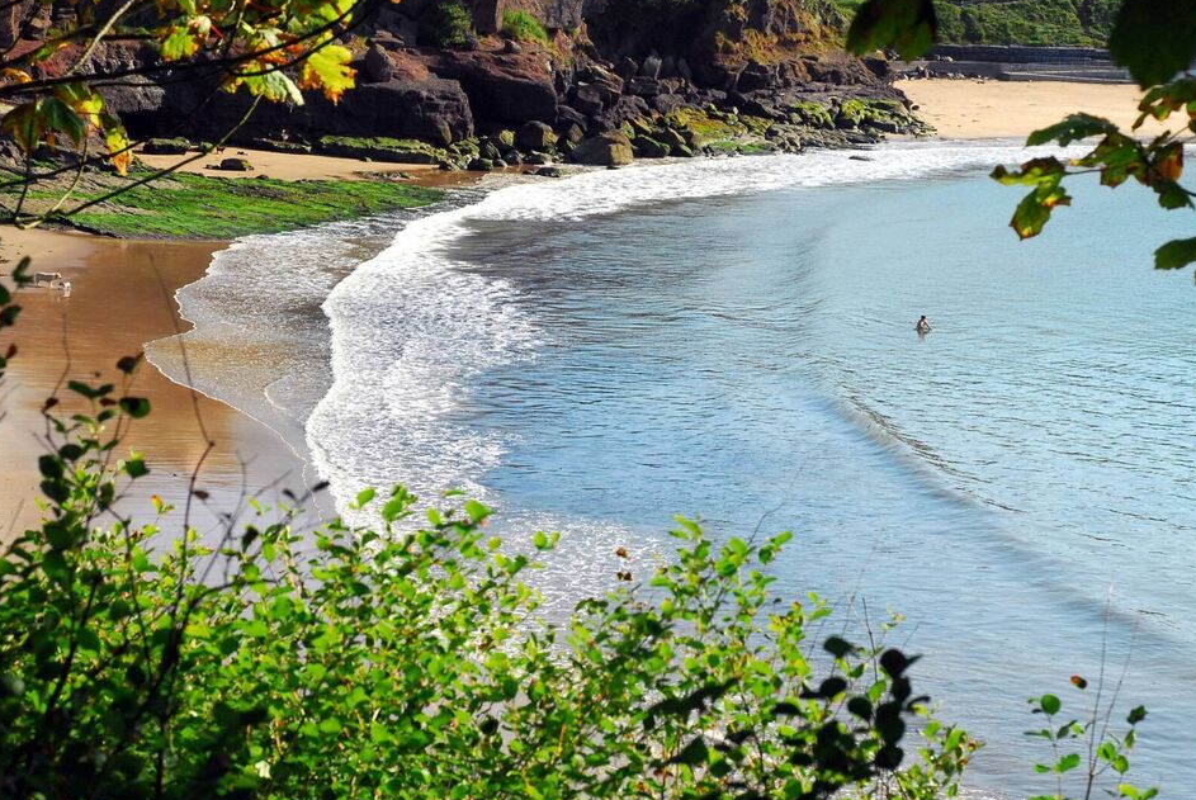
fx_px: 2794
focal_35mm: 84
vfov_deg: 16.3
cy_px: 391
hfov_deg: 24.1
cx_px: 673
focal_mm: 44
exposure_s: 1/400
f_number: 10
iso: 400
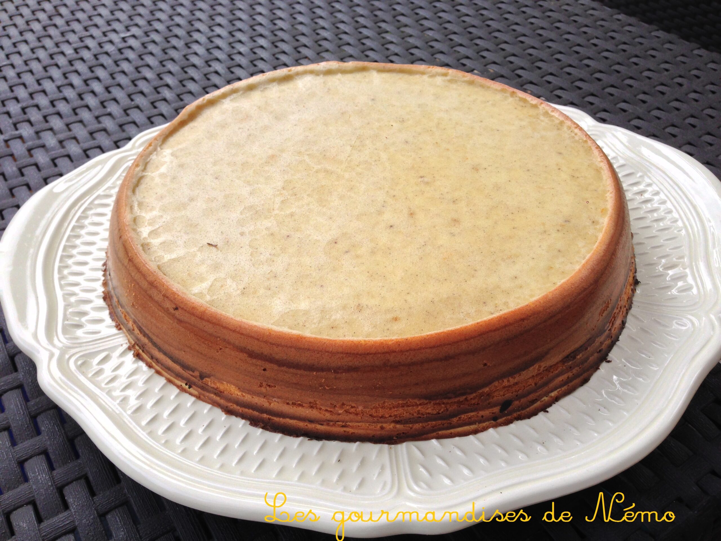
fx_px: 687
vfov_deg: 42.9
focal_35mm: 33
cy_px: 270
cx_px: 360
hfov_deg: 55.4
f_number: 2.4
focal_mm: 4.12
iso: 50
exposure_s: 1/374
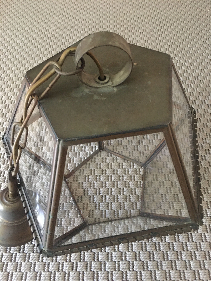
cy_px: 140
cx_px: 106
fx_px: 236
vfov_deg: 61.7
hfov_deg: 48.2
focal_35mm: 29
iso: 100
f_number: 2.2
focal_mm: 4.15
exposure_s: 1/4
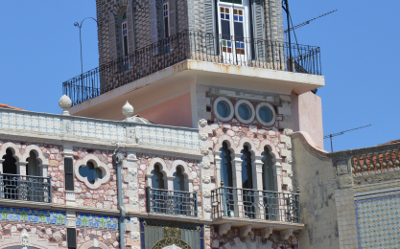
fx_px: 2396
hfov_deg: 9.5
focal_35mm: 220
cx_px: 91
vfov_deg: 6.0
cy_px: 93
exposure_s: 1/320
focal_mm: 75
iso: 100
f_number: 9
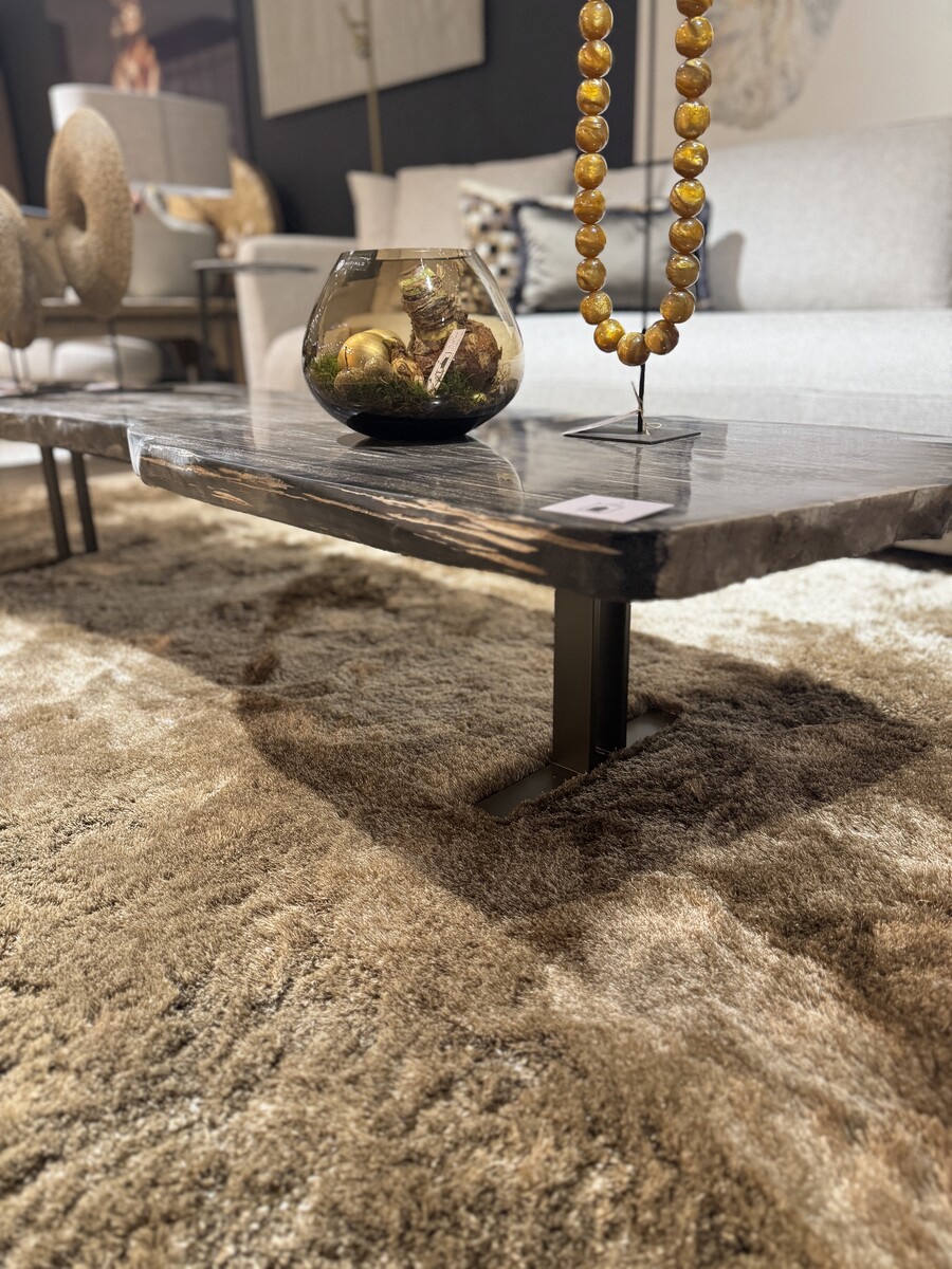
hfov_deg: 56.8
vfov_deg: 71.6
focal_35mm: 24
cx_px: 476
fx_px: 880
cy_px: 634
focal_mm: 6.76
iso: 640
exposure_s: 1/50
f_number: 1.78
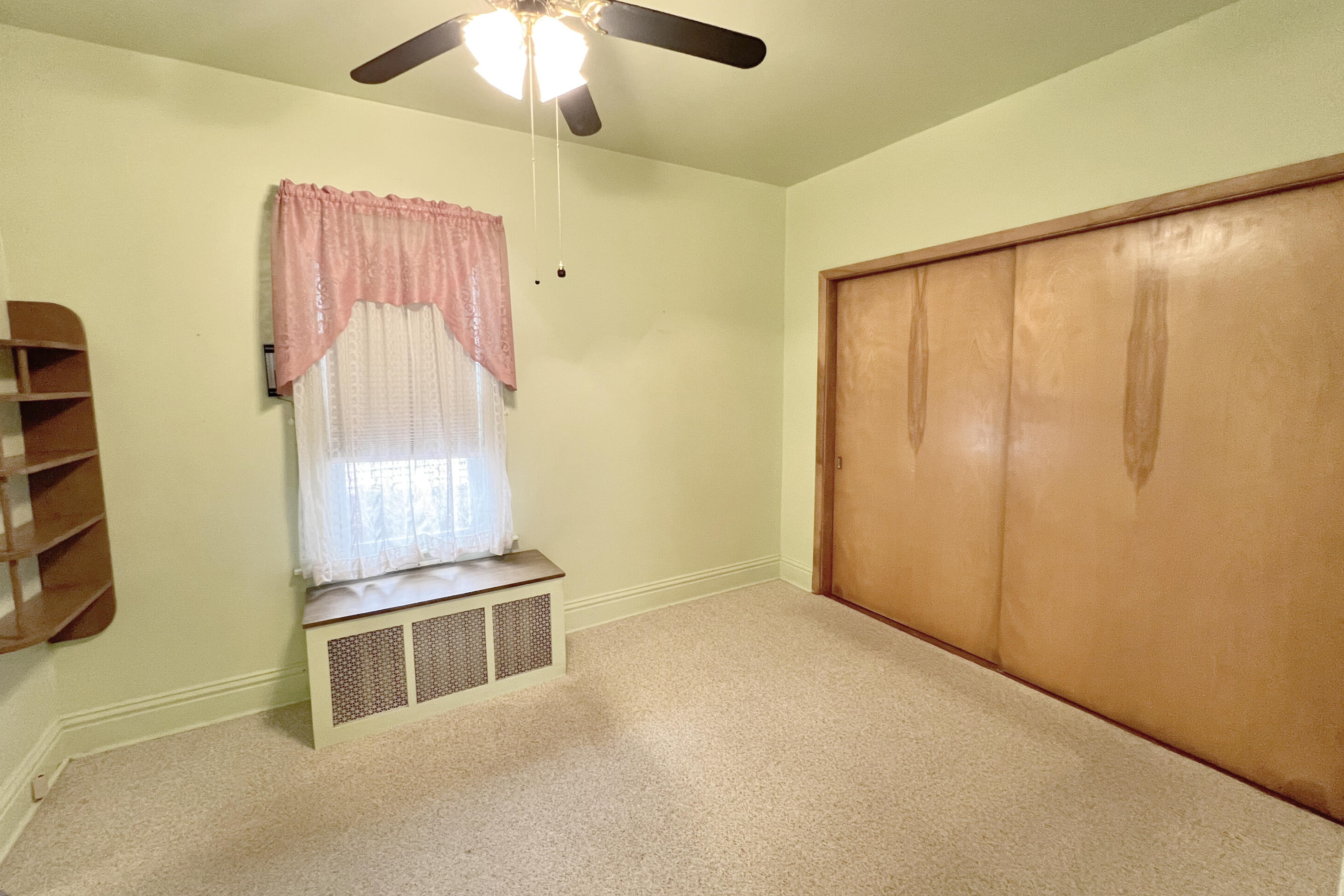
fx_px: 523
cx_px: 661
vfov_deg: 81.2
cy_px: 435
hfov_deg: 104.2
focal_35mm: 14
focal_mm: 1.57
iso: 400
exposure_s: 1/60
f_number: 1.8
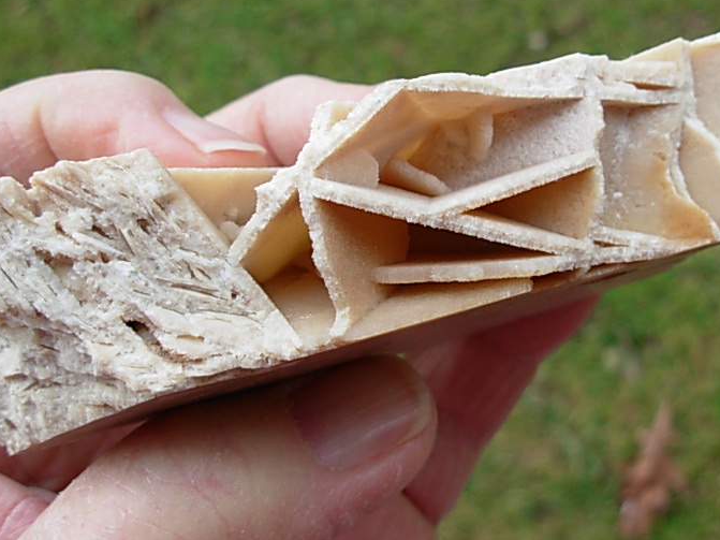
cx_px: 509
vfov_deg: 25.2
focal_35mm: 58
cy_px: 233
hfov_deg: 32.8
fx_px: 1206
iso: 50
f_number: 2.9
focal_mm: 6.3
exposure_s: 1/157
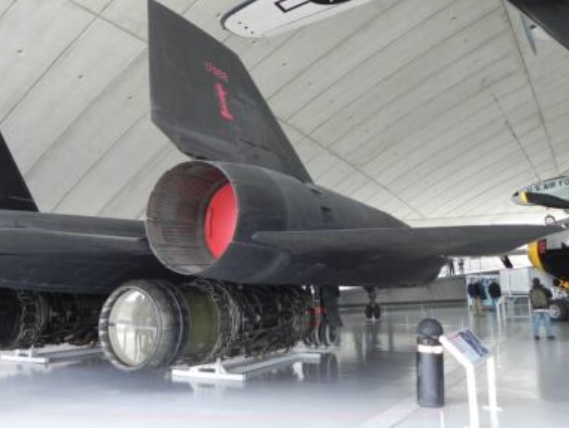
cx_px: 268
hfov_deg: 53.9
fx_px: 559
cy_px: 180
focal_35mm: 34
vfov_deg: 41.7
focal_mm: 4.6
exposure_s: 1/67.4
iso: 160
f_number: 2.8
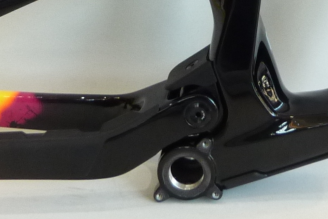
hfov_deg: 22.6
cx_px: 248
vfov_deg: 14.1
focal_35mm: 89
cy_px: -143
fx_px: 811
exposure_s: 1/30
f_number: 3.3
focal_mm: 4.1
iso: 200
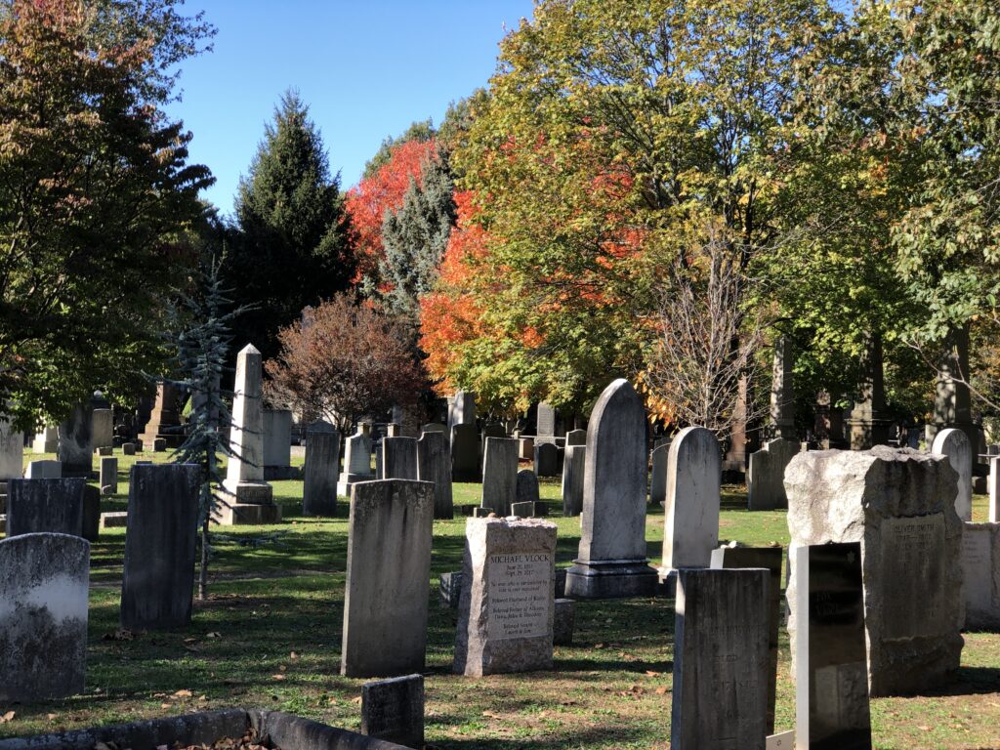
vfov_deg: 25.7
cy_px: 375
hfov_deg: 33.8
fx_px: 1647
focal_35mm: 57
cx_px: 500
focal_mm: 6.6
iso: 20
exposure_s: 1/217
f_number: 2.8
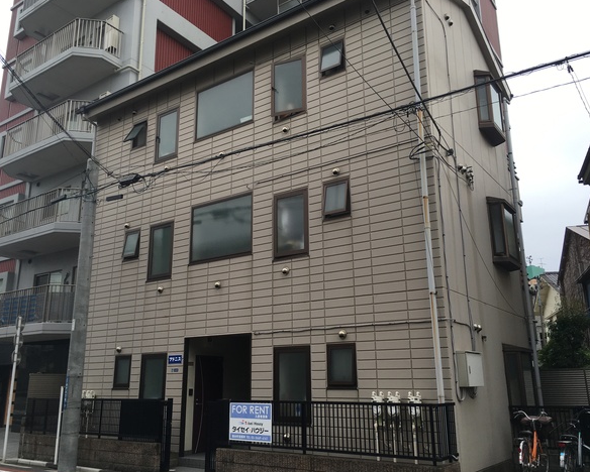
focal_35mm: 31
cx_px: 284
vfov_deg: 47.2
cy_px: 237
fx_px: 542
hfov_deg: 57.1
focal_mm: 4.15
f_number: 2.2
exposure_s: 1/375
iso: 25
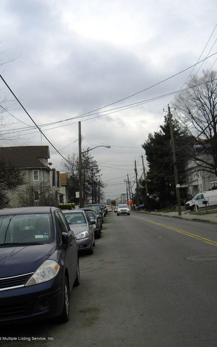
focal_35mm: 44
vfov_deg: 45.3
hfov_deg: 29.2
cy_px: 175
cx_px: 107
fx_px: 416
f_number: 3.8
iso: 80
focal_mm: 7.3
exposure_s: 1/641
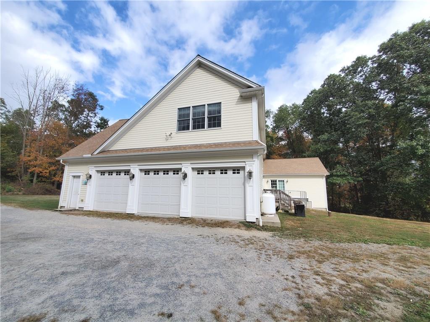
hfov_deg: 106.2
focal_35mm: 13
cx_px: 215
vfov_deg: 89.9
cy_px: 161
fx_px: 161
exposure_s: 1/1049
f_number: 2.2
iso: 50
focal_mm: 1.8
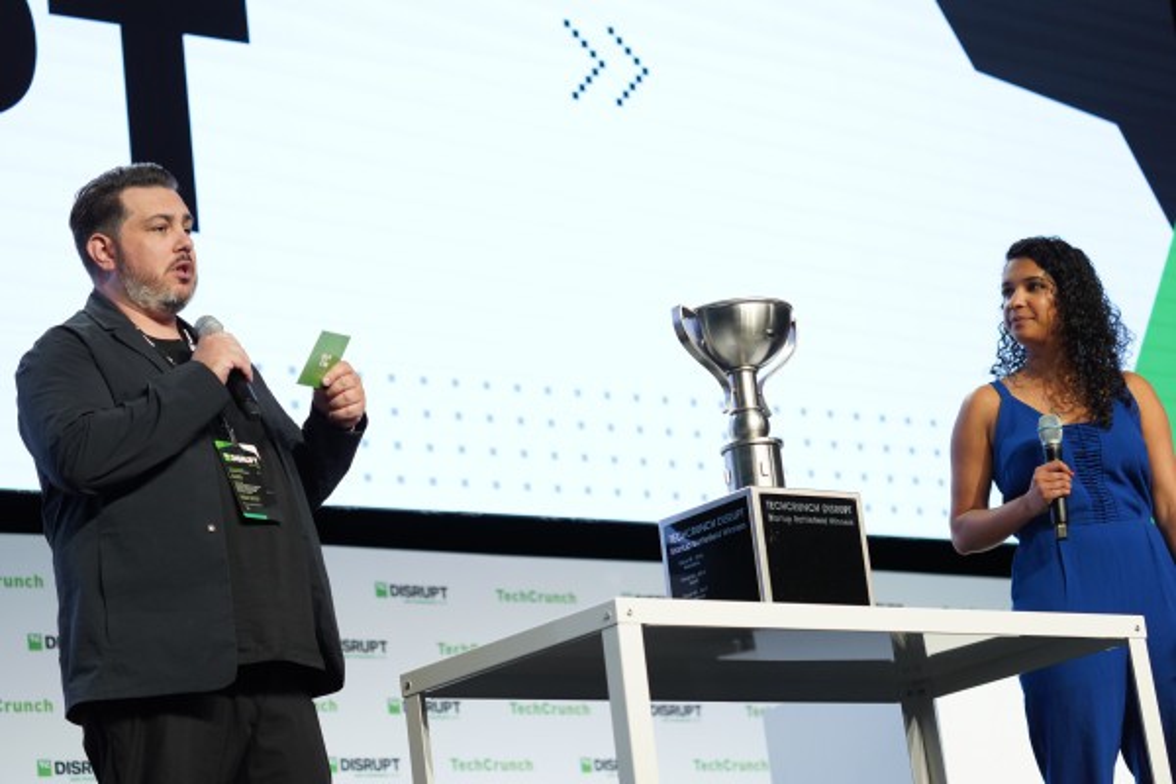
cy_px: 392
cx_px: 588
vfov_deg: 13.7
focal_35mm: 100
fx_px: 3266
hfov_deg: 20.4
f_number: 4.5
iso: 1600
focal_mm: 100
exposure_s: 1/320
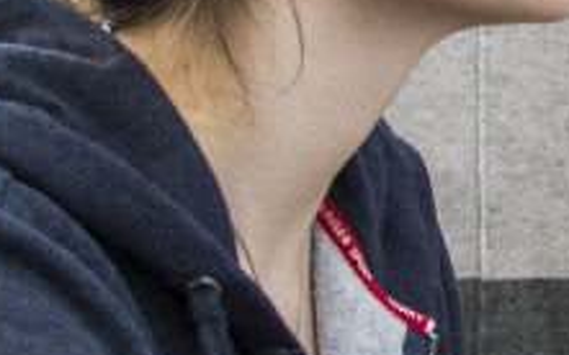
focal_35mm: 166
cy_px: -8
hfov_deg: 10.3
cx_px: 1527
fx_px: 2574
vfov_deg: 7.9
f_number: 5.6
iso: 800
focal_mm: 24
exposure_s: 1/60
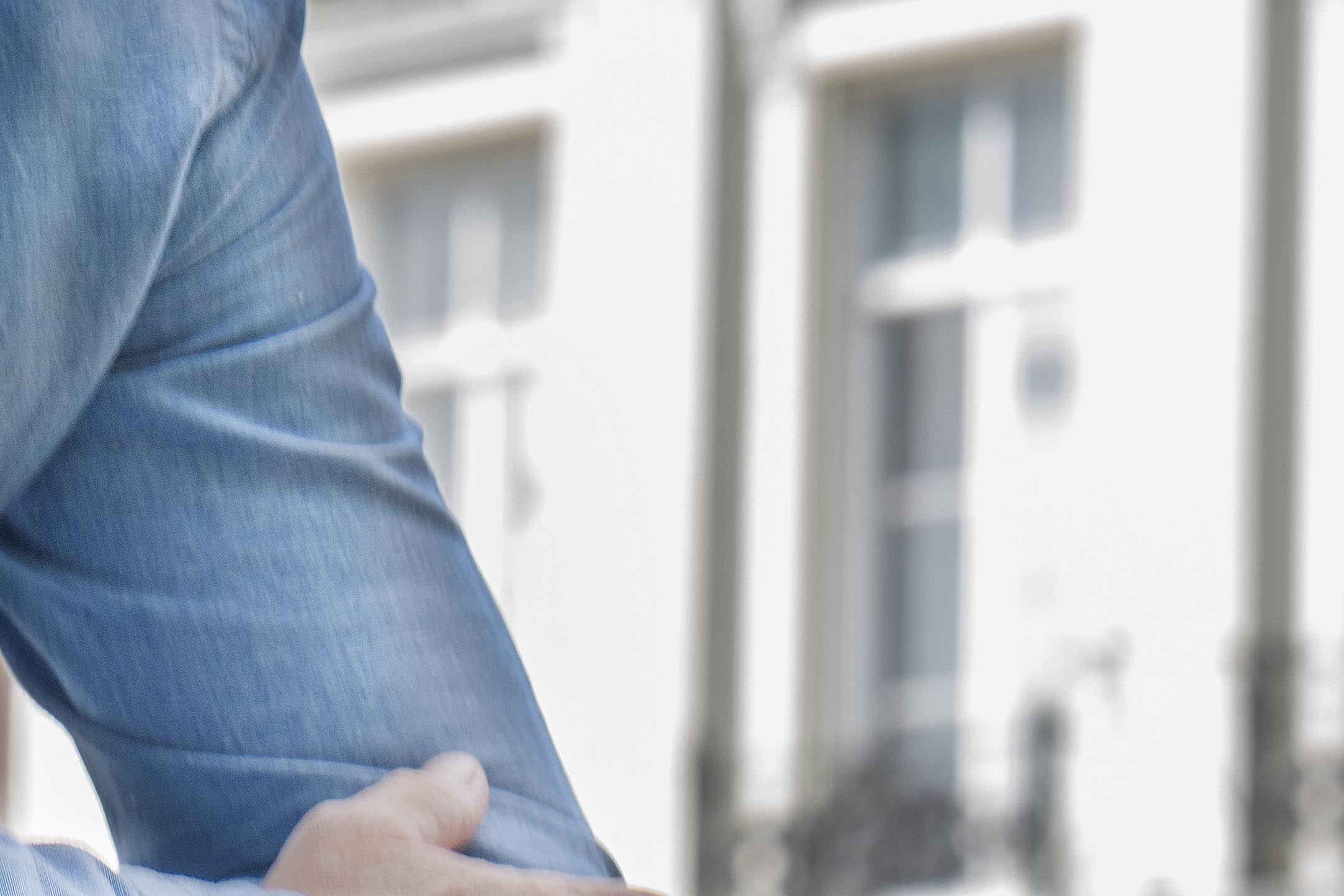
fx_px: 11650
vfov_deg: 4.4
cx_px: -4
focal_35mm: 312
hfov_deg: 6.6
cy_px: 197
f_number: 5.6
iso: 320
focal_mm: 85
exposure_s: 1/200
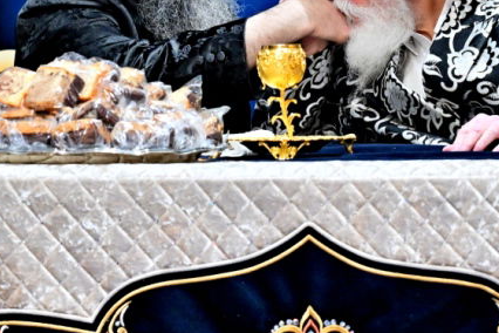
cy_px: -33
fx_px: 6001
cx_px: 321
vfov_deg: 3.2
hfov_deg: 4.8
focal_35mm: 433
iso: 1250
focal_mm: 120
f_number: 4
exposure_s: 1/160
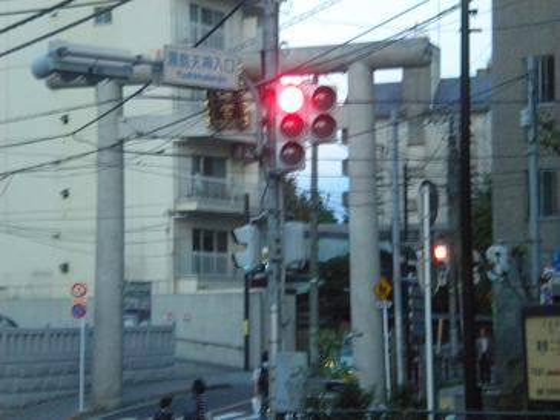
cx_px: 280
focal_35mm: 105
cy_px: 210
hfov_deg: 18.7
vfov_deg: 14.1
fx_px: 1699
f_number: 5.9
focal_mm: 18.9
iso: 800
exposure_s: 1/37.1
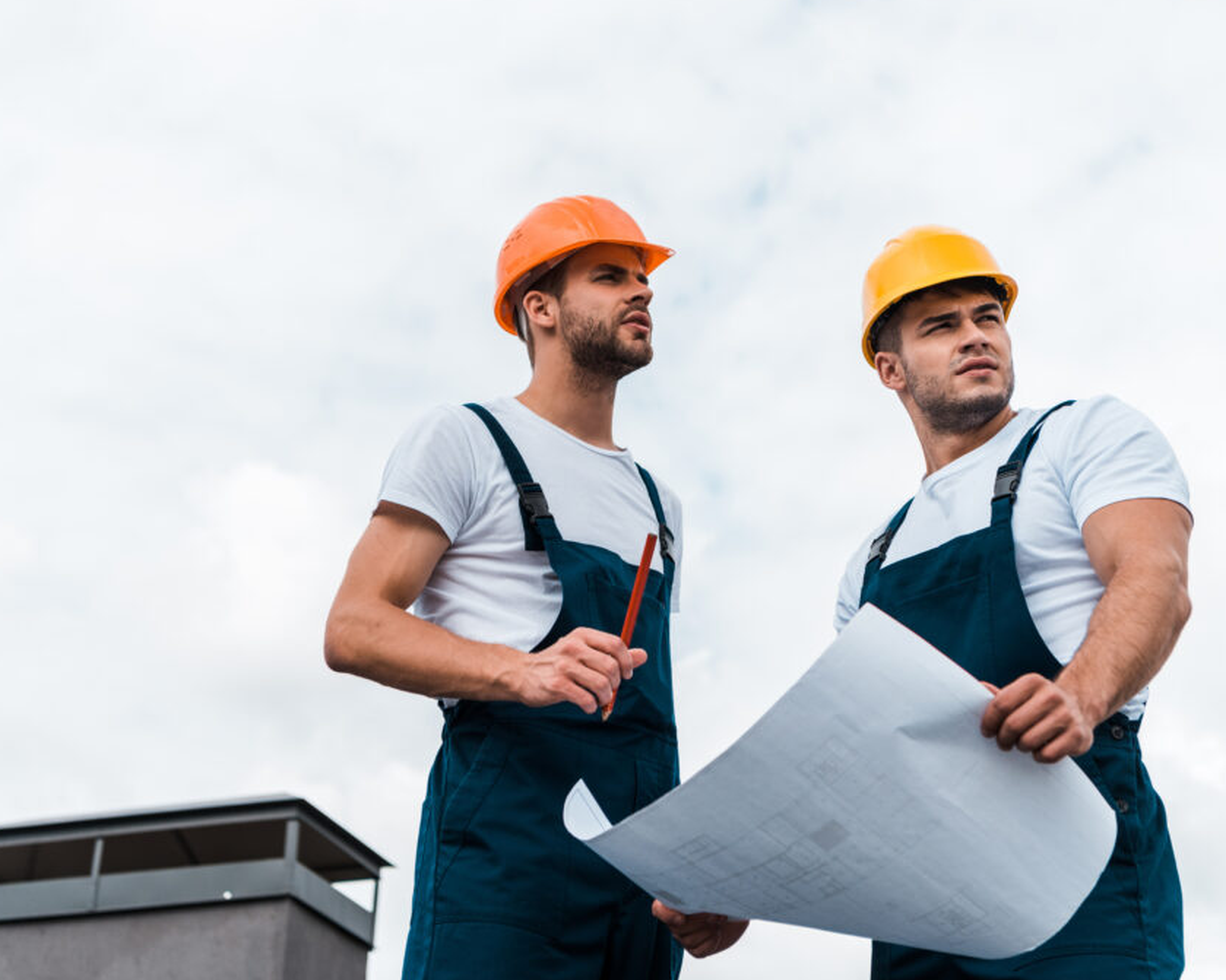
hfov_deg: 34.1
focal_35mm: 55
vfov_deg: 27.6
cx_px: 646
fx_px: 1995
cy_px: 489
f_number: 3.5
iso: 100
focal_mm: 48
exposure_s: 1/2000
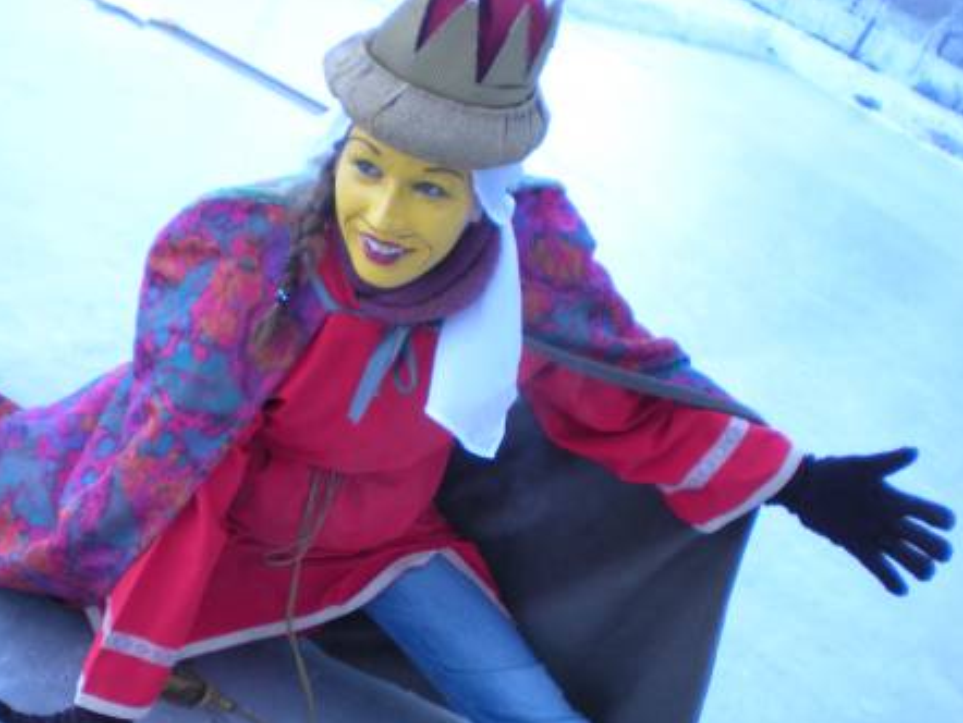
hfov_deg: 34.6
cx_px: 325
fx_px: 1531
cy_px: 449
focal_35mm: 55
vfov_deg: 26.5
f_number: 3.1
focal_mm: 6.3
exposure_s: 1/59.5
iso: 65
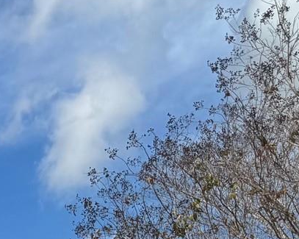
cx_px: -231
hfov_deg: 14.4
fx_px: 1043
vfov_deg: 11.5
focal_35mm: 118
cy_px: 508
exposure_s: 1/4608
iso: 80
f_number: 1.78
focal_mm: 6.76
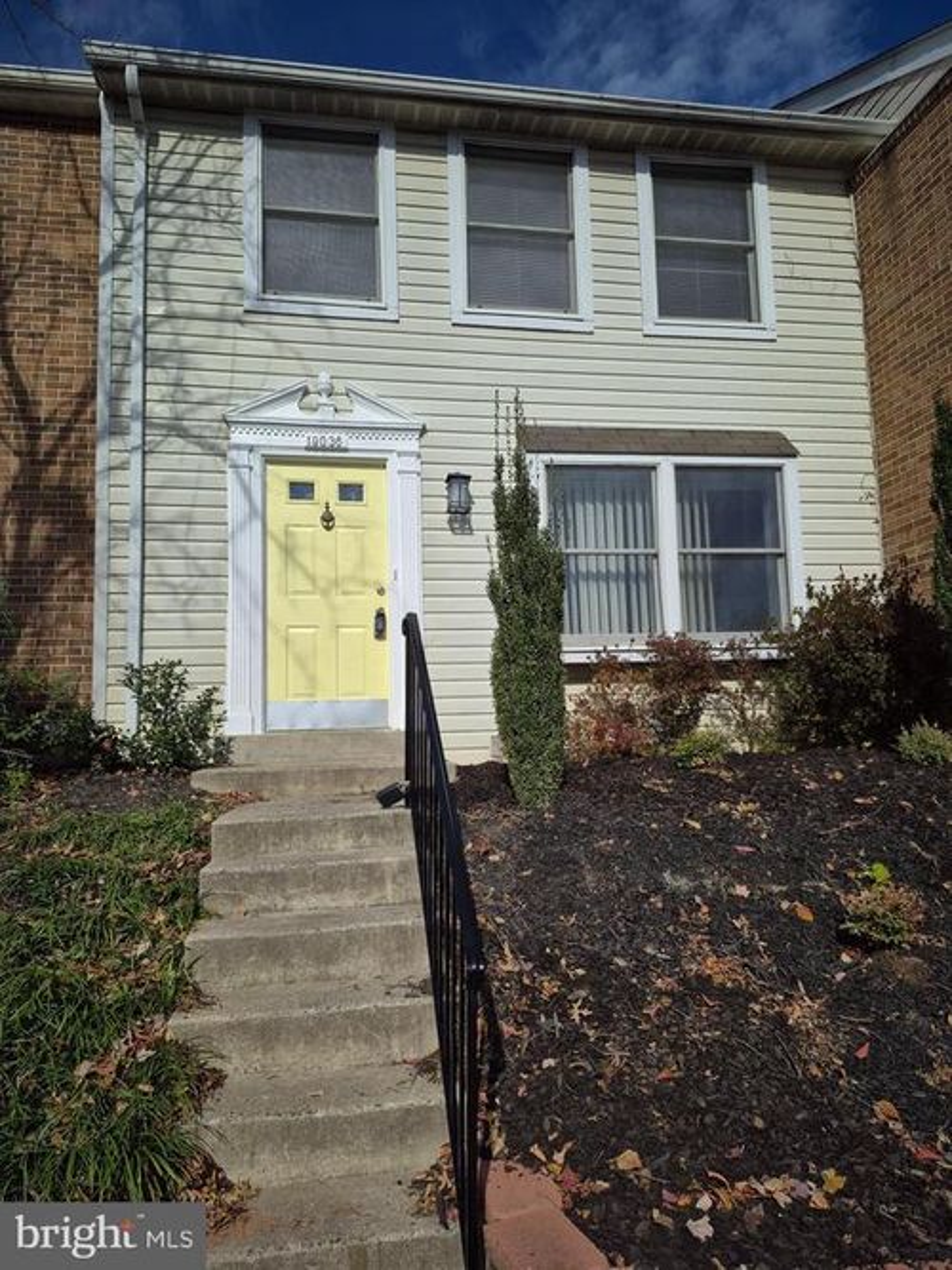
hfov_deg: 58.9
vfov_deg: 73.9
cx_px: 476
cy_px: 635
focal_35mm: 23
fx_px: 844
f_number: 1.8
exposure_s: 1/3480
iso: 25
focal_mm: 5.4
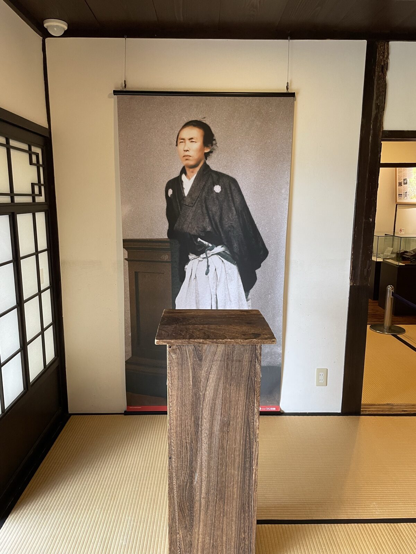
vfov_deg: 67.3
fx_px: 417
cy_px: 277
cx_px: 208
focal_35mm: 26
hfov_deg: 53.1
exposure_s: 1/60
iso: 160
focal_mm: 4.2
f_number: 1.6
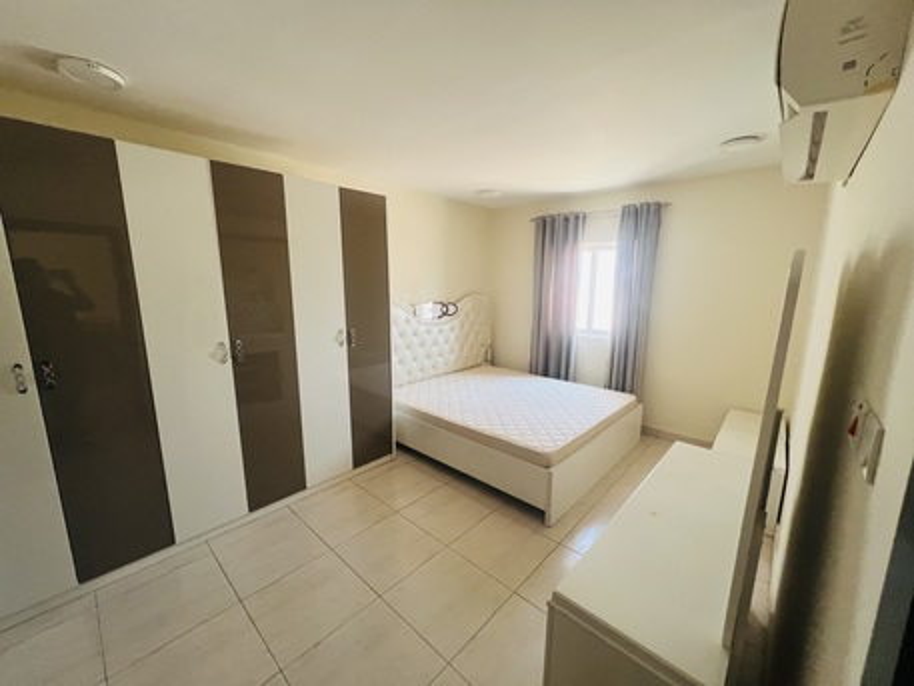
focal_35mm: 13
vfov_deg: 89.9
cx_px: 457
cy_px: 343
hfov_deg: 106.2
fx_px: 343
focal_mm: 1.57
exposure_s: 1/95
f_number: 1.8
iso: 250
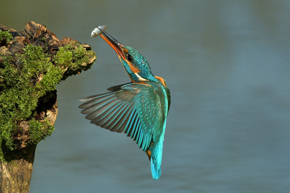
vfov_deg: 2.8
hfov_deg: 4.2
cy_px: 96
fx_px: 3987
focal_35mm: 495
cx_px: 145
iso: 400
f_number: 8
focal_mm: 330
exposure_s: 1/4000
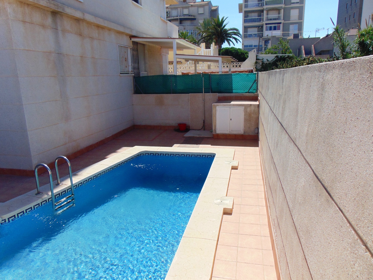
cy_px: 140
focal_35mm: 25
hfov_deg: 69.4
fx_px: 269
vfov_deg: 54.9
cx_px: 186
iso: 80
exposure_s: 1/250
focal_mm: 4.5
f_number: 7.7
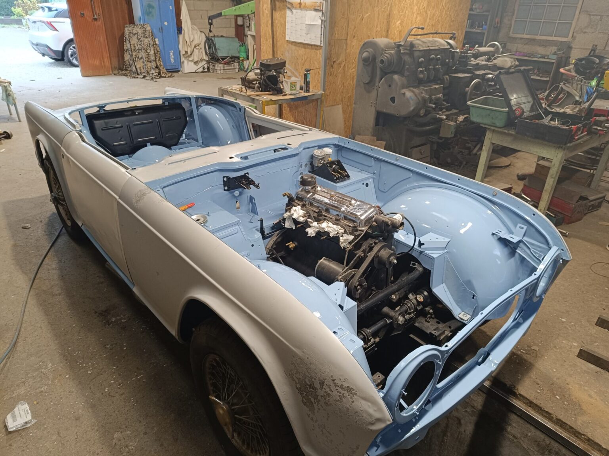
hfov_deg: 71.6
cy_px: 228
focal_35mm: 24
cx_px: 304
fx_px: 422
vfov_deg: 56.8
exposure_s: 1/50.1
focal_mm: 5.59
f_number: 1.88
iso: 355
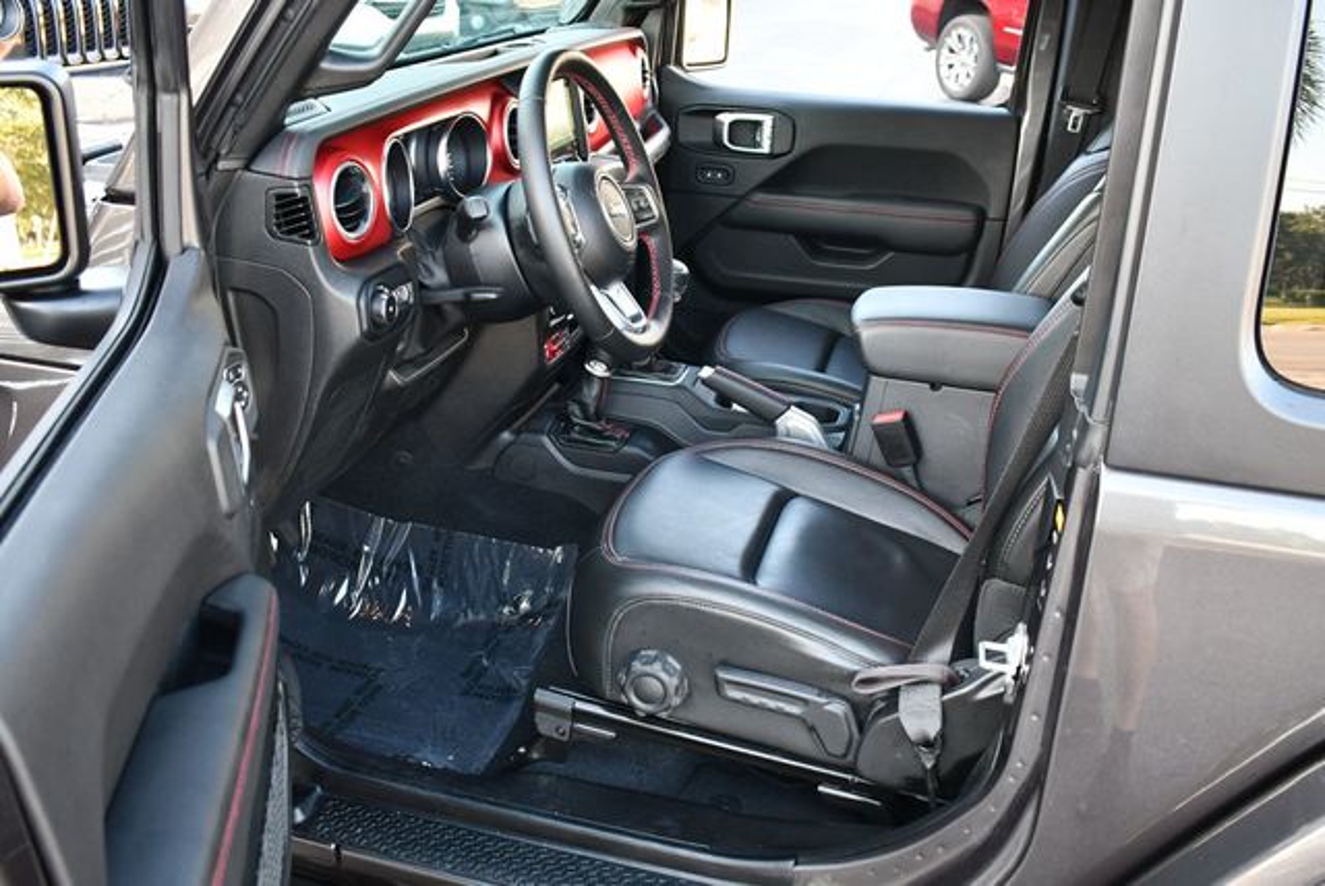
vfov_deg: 36.9
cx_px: 662
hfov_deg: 53.1
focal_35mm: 36
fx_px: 1326
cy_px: 443
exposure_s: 1/125
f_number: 3.5
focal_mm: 18
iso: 800
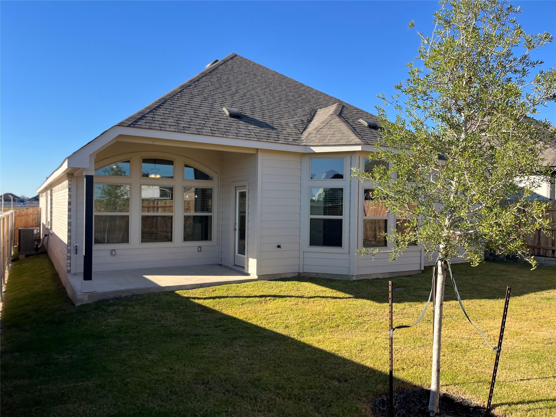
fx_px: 418
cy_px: 208
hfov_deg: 67.3
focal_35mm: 26
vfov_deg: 53.1
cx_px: 278
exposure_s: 1/1672
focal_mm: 5.1
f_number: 1.6
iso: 50
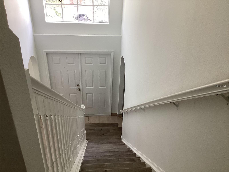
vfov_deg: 45.4
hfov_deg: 58.4
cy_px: 86
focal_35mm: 31
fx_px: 205
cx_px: 114
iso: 125
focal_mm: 3.3
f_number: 2.4
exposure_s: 1/60
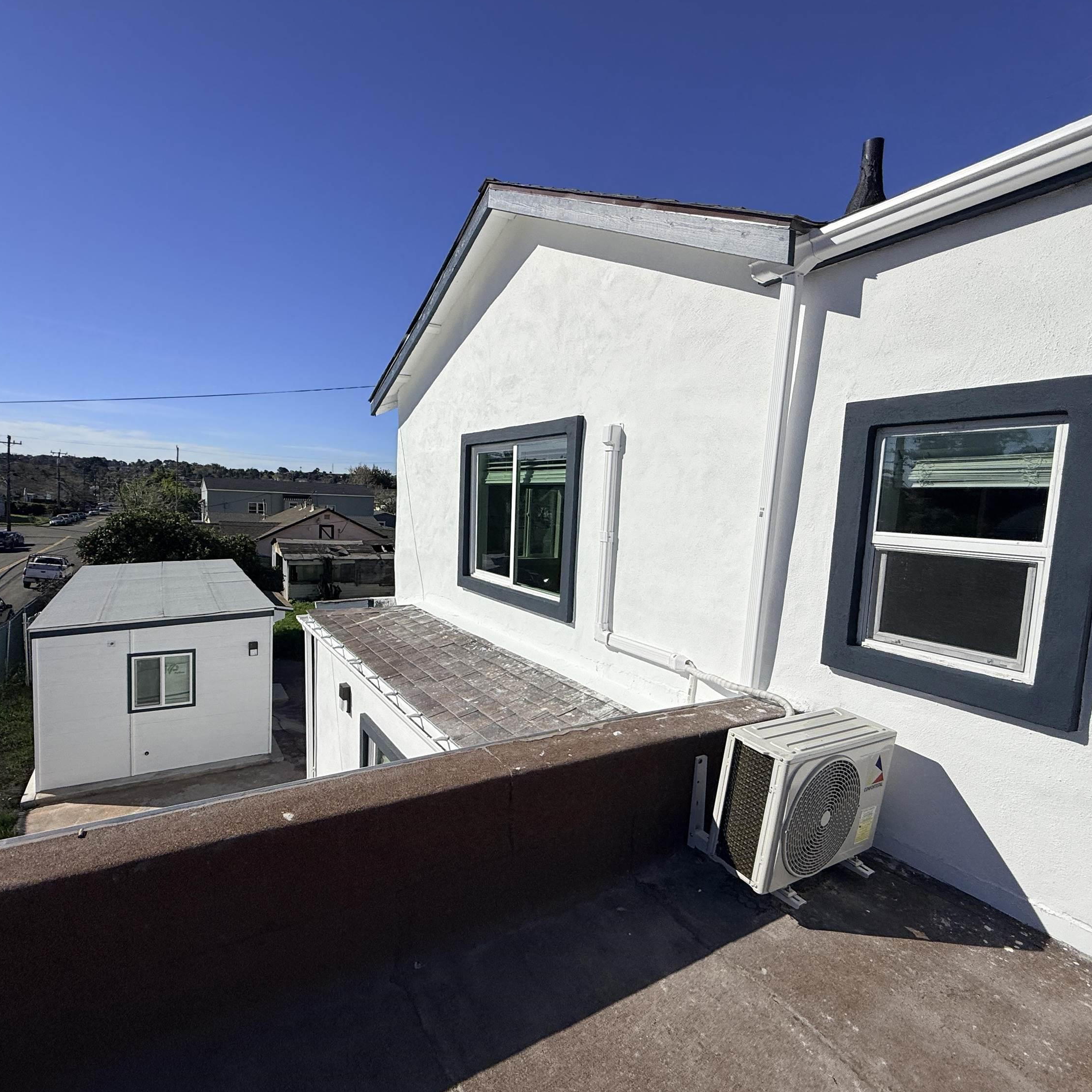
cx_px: 486
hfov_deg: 83.7
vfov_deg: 84.0
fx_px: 607
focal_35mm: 17
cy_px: 549
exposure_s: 1/6173
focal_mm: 2.22
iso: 40
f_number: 2.2
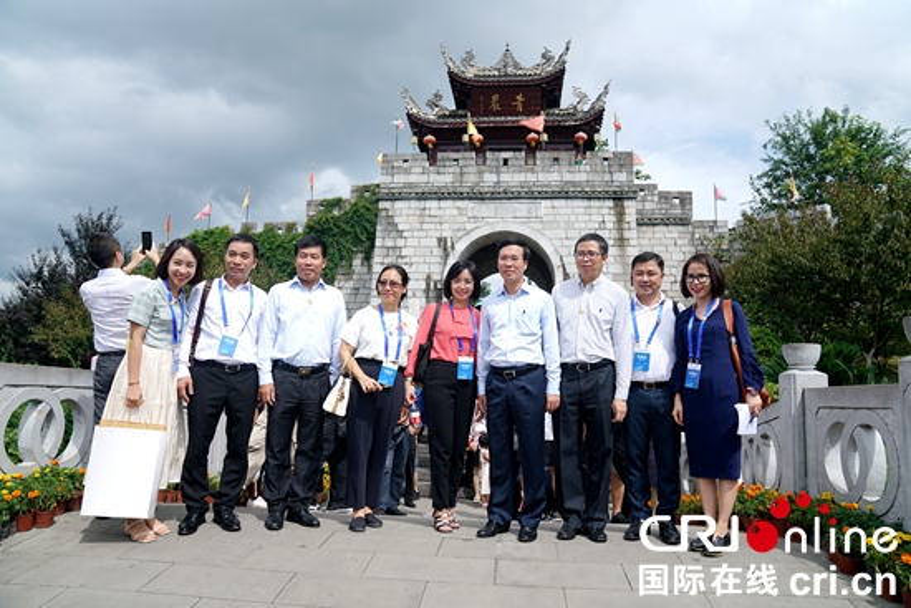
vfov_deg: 53.2
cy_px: 304
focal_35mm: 24
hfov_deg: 73.7
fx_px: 607
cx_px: 456
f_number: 4
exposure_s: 1/1000
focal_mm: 24
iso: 100
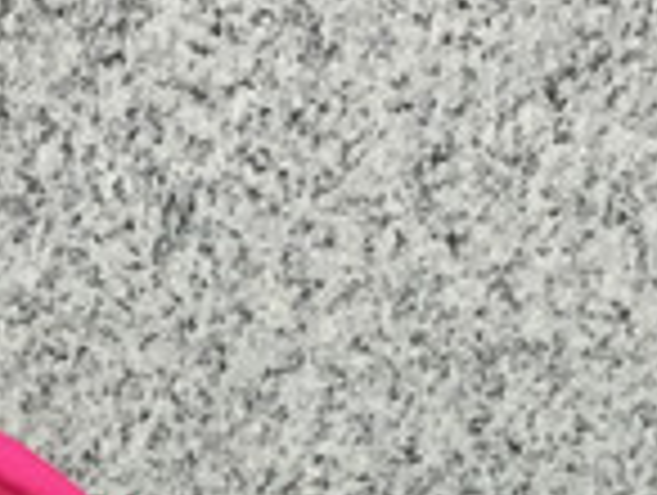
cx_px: 364
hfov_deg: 10.3
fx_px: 3631
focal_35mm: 191
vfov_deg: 7.2
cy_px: 1253
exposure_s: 1/208
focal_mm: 3.3
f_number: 2.4
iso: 25
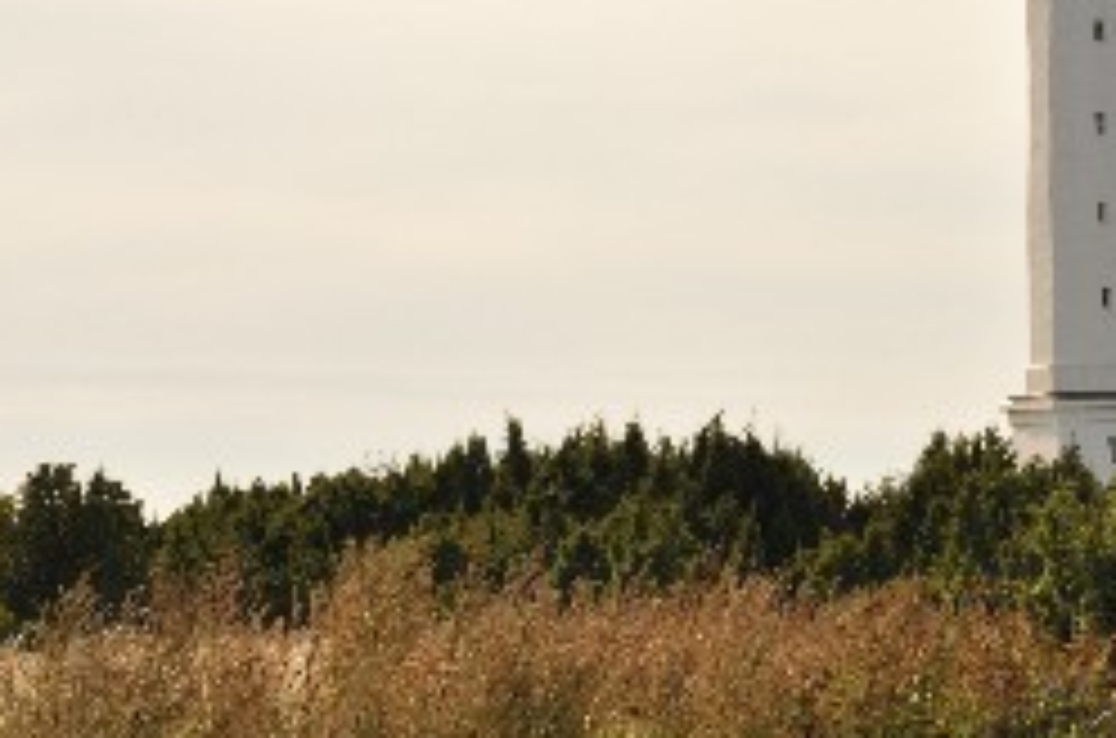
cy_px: 349
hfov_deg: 8.7
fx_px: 7328
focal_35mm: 237
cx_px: 630
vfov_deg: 5.8
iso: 1250
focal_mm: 98
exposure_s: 1/800
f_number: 18
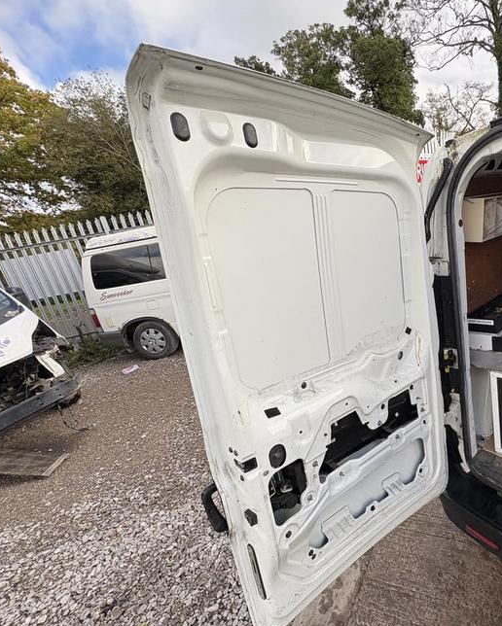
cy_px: 319
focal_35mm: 19
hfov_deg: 67.2
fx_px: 353
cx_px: 365
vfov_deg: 83.2
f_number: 2.2
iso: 40
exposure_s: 1/578
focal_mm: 2.22
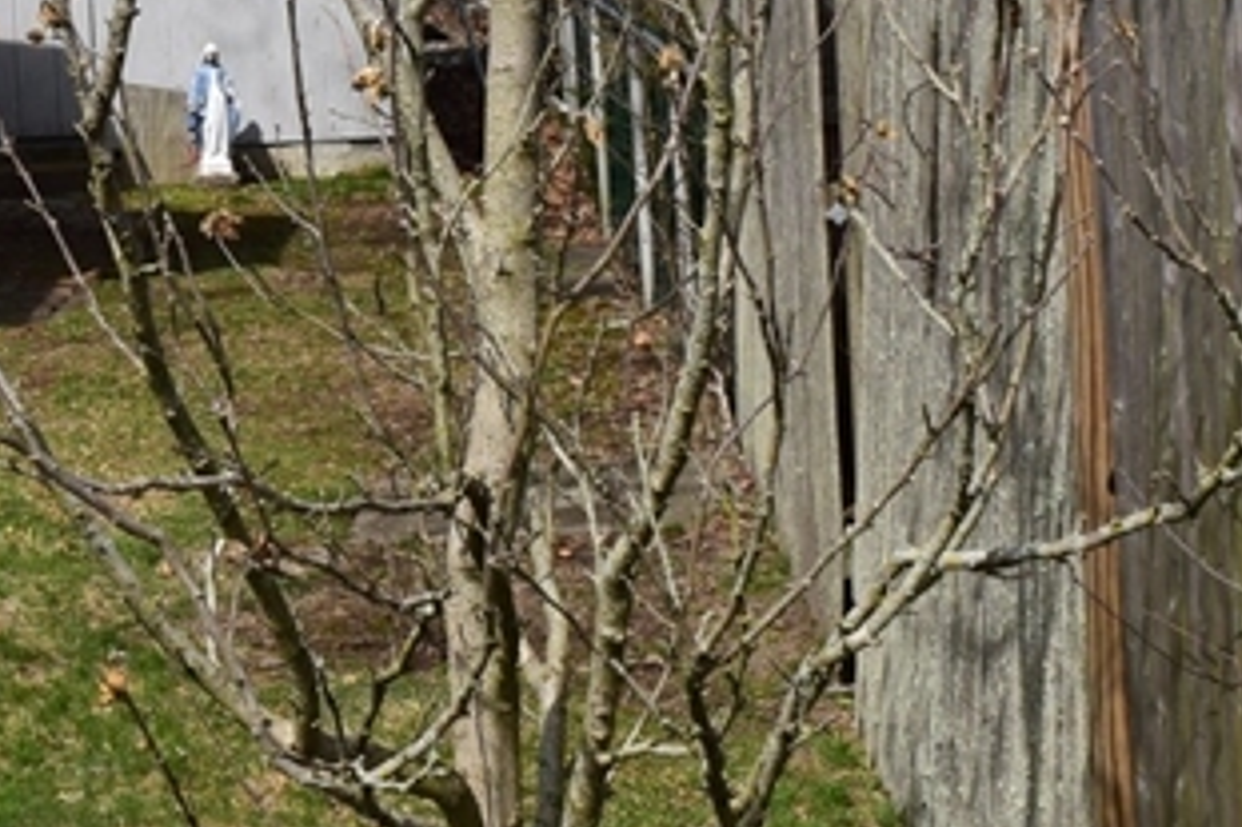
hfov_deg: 21.8
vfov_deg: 14.6
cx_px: -84
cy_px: -294
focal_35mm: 89
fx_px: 3069
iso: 360
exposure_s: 1/500
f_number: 11
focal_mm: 18
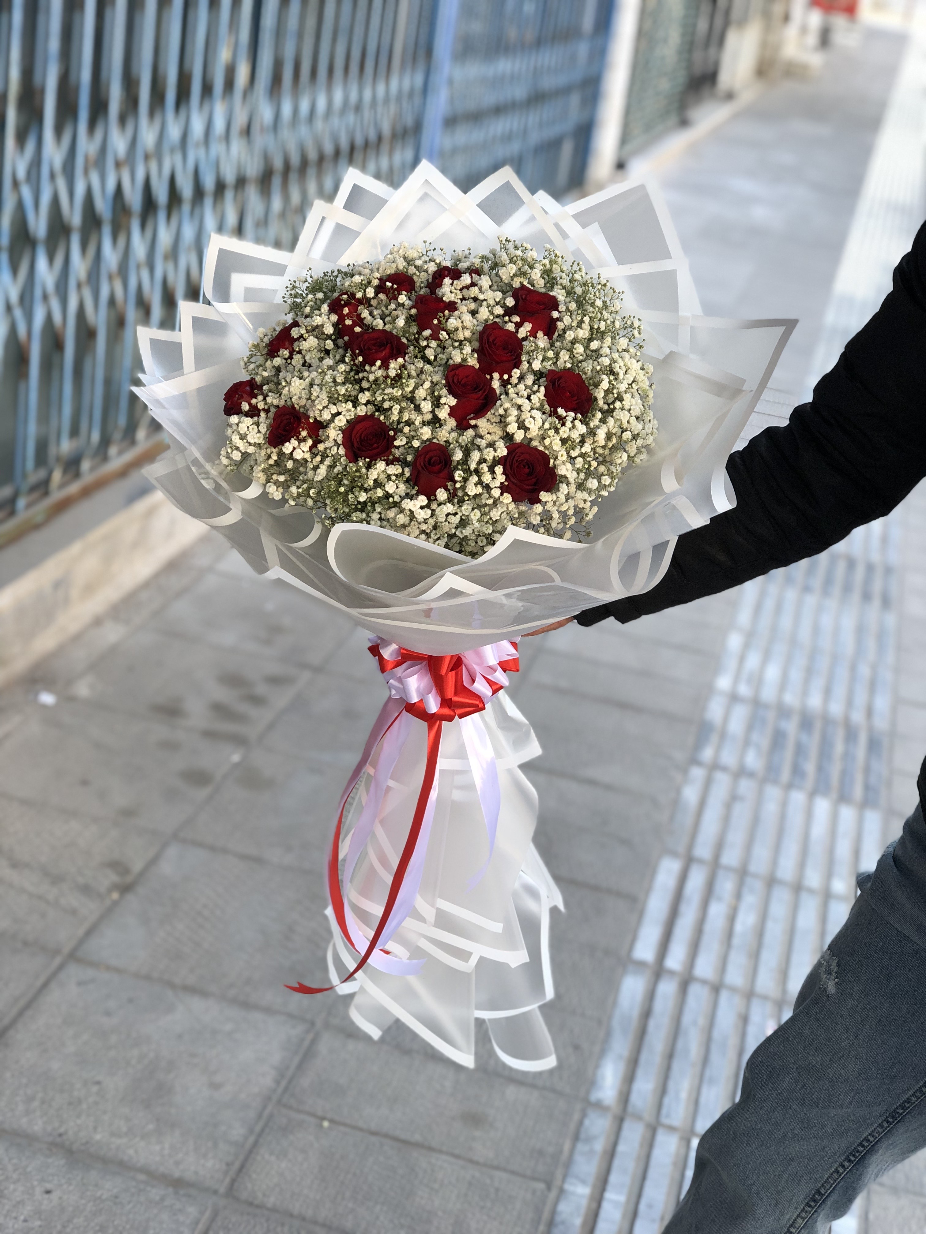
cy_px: 617
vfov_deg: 36.8
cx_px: 463
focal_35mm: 52
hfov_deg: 28.0
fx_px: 1855
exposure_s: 1/60
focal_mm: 6
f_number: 2.4
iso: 32
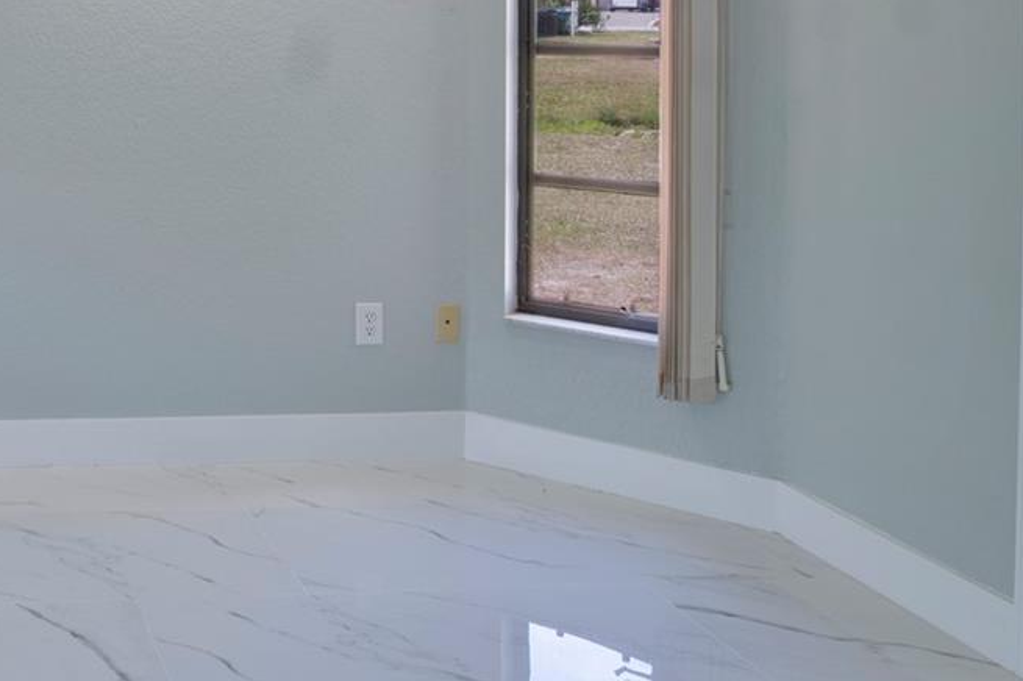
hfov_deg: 38.2
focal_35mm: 44
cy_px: 28
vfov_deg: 28.9
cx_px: -59
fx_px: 1250
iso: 100
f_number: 8
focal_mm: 12
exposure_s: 1/3
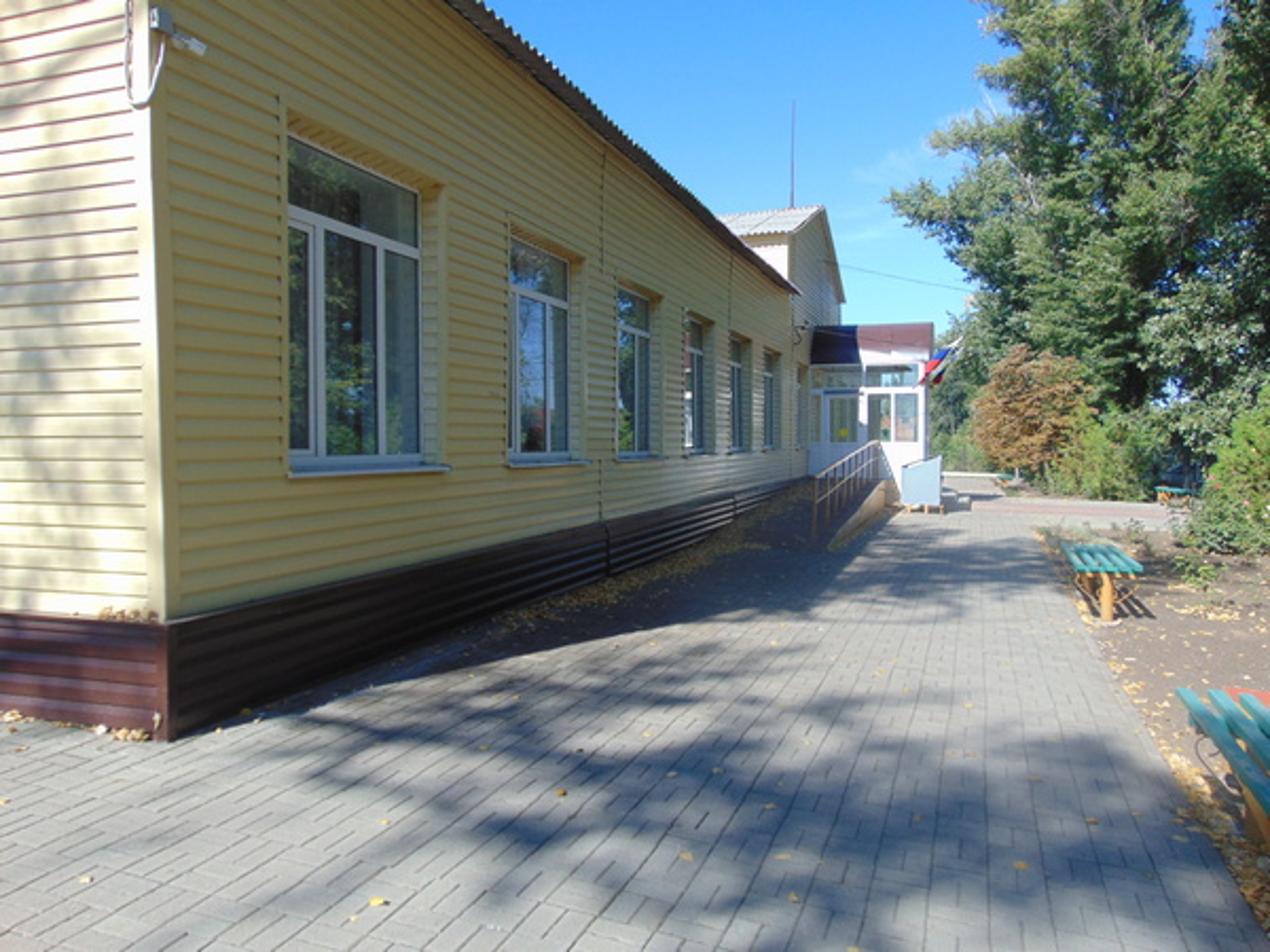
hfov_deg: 69.4
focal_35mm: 25
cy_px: 476
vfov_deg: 54.9
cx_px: 635
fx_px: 917
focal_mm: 4.5
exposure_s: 1/800
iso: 80
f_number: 3
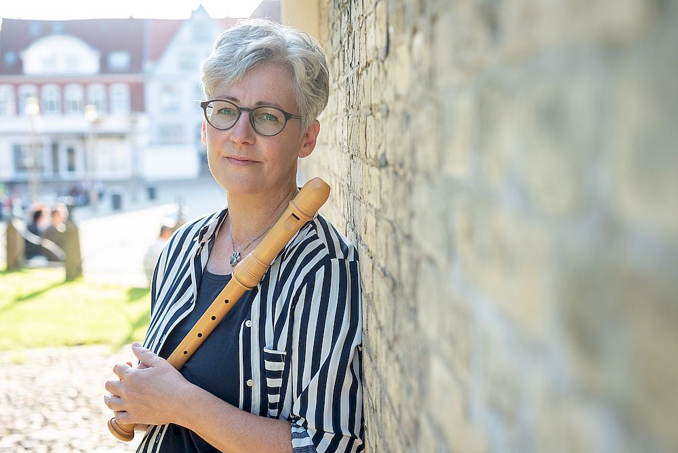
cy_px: 226
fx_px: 942
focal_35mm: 50
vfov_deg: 27.0
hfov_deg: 39.6
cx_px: 339
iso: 400
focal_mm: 50
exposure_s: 1/800
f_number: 4
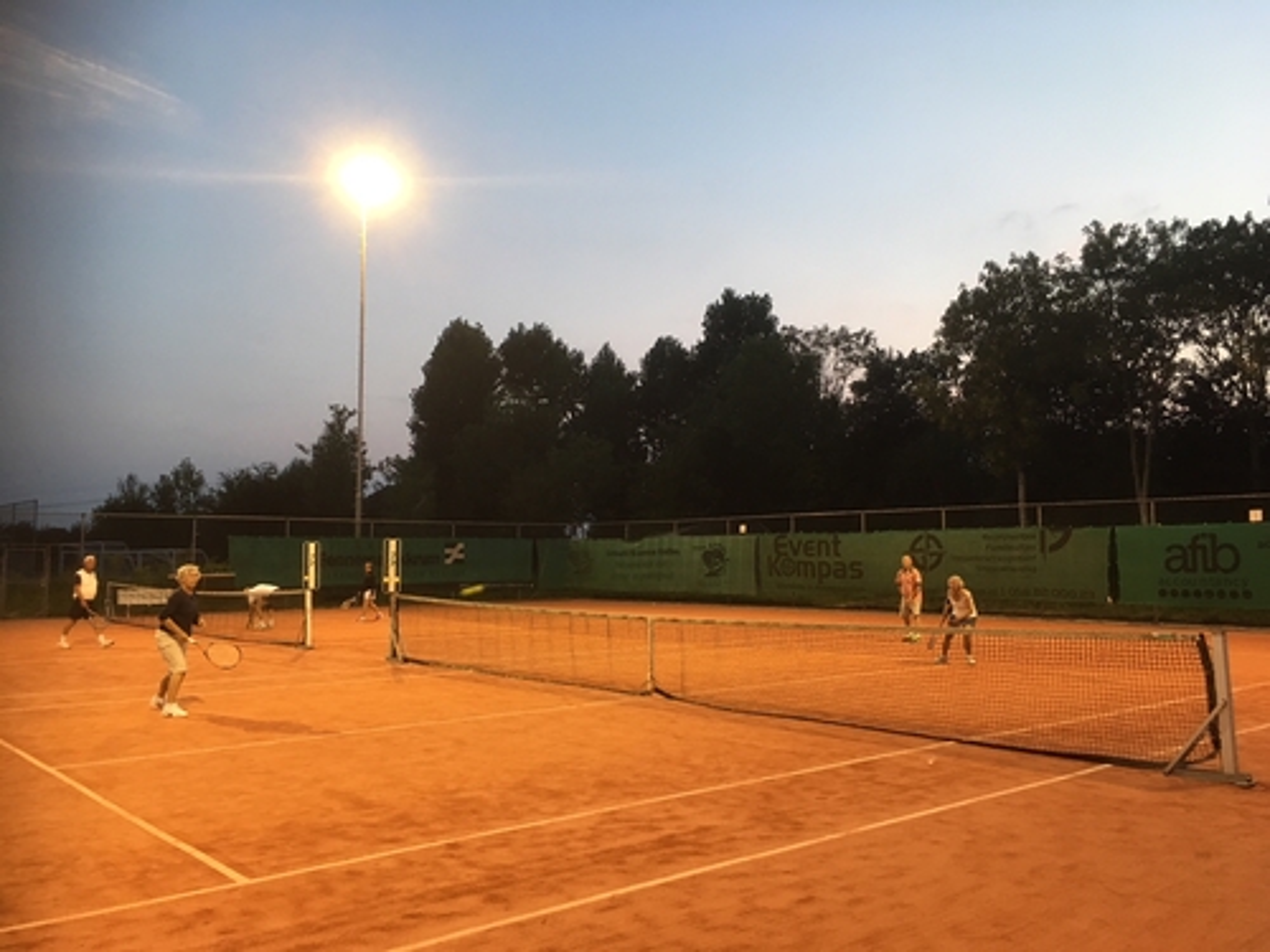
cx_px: 635
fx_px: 1064
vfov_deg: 48.2
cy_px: 476
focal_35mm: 29
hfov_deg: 61.7
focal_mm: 4.15
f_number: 2.2
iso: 125
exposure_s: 1/33
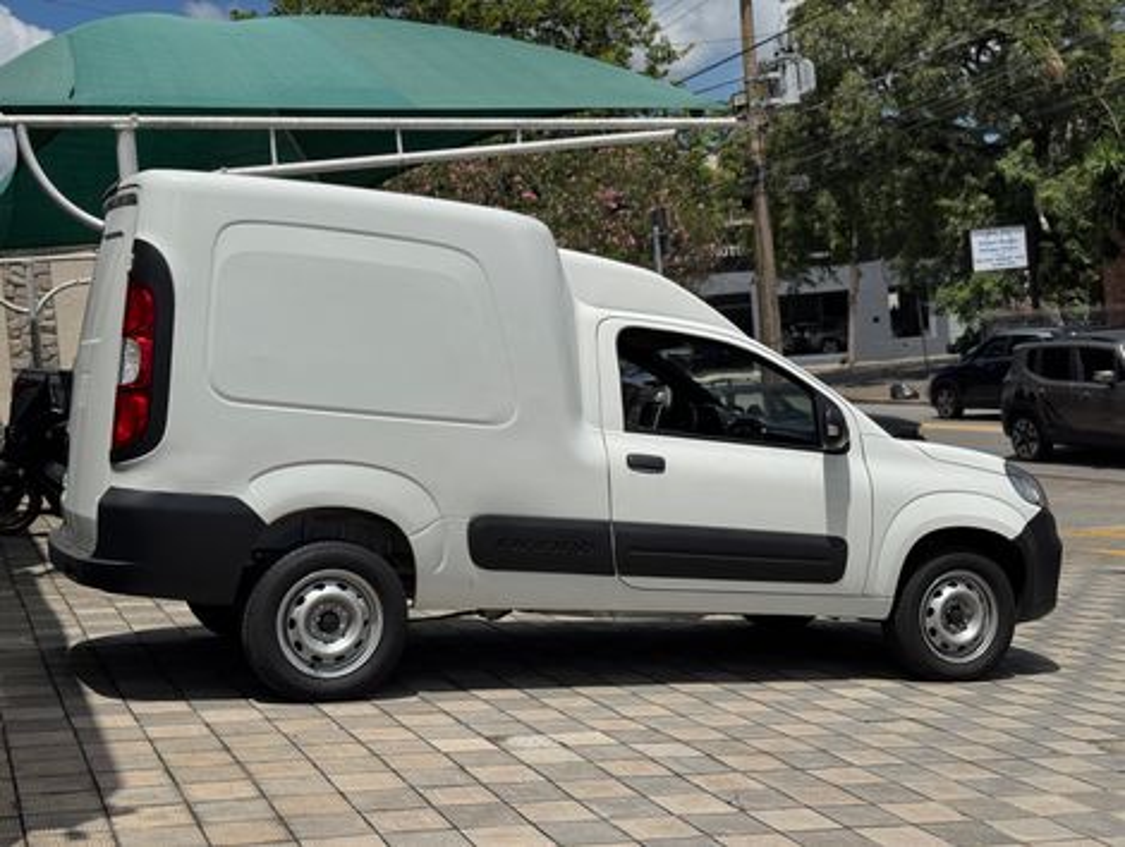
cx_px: 562
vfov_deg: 30.3
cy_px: 424
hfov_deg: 39.6
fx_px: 1562
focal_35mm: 48
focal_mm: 6.76
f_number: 1.78
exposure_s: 1/15385
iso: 80
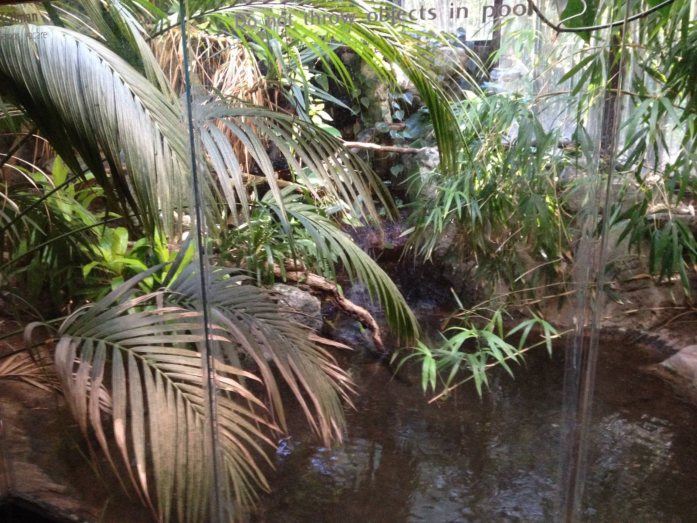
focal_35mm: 35
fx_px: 705
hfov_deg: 52.6
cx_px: 348
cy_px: 262
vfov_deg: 40.7
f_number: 2.4
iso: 320
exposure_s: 1/20
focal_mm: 4.28
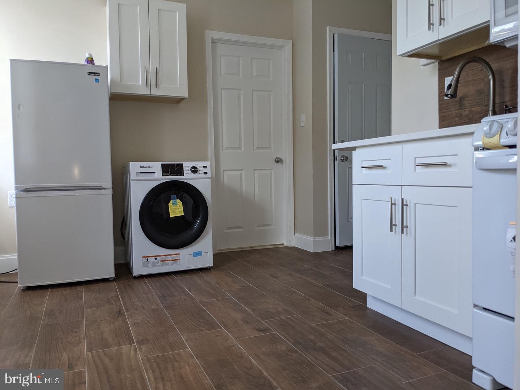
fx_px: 406
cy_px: 195
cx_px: 260
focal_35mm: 27
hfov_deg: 65.3
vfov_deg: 51.4
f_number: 1.73
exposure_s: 1/89.9
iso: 165
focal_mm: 4.38
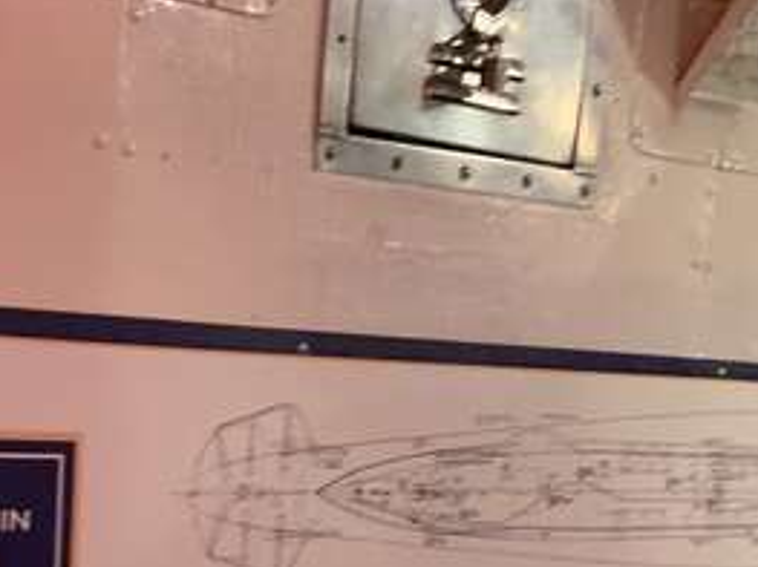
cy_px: 806
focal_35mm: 79
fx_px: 1729
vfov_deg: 17.1
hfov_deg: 24.5
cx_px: 205
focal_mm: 4.25
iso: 500
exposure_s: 1/30
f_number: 1.8
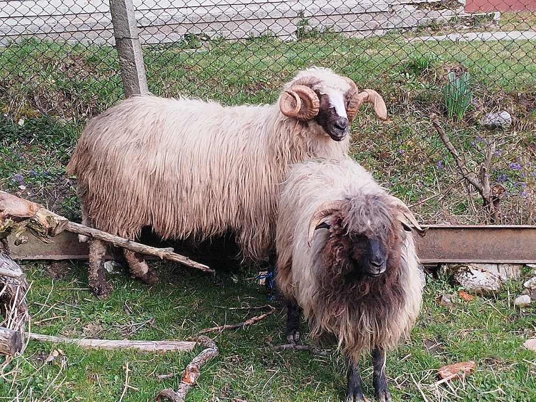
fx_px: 1099
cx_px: 268
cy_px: 201
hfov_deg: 27.4
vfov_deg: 20.7
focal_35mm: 71
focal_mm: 6.24
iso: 100
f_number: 1.9
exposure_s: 1/237
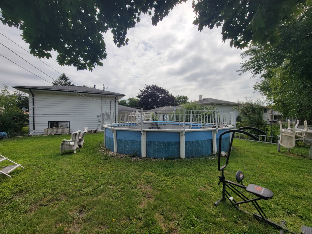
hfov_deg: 106.2
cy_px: 117
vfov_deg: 89.9
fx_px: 117
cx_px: 156
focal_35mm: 13
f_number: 2.2
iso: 50
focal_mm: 2.2
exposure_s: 1/2240
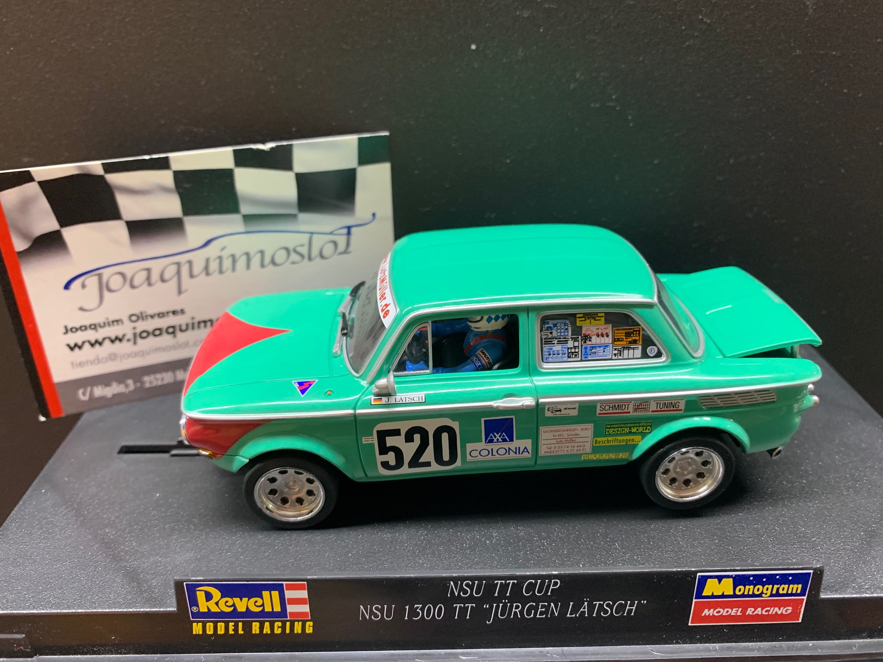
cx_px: 442
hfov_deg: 67.3
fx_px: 663
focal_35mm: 26
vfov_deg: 53.1
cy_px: 331
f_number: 1.8
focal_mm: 4.25
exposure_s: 1/50
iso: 160
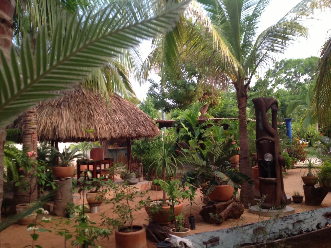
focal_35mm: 35
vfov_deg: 40.6
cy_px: 124
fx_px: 334
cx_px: 166
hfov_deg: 52.7
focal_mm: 4.28
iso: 125
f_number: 2.4
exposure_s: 1/15
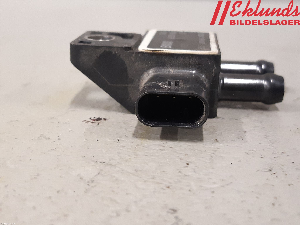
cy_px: 112
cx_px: 150
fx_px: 225
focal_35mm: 26
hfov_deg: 67.3
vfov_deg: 53.1
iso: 250
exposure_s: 1/50
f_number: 1.7
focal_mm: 3.93
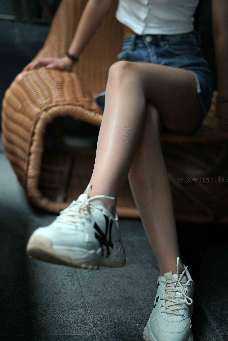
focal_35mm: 50
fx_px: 474
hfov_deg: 27.0
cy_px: 170
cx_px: 114
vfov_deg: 39.6
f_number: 1.8
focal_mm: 50
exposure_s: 1/1000
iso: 200
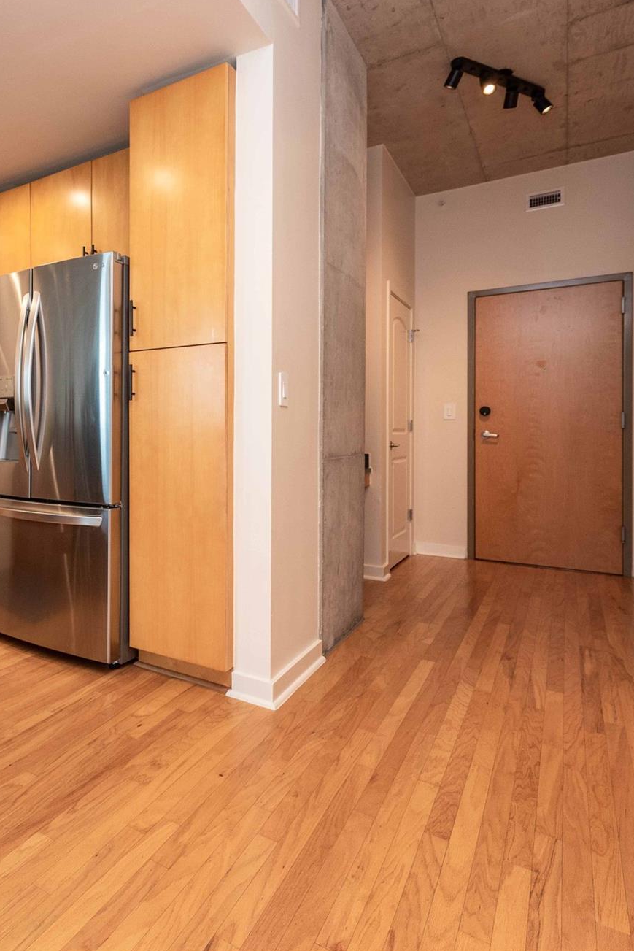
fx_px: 581
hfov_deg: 53.2
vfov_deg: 78.5
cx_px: 120
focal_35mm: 22
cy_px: 455
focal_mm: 14
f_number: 4.5
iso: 800
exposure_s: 1/80
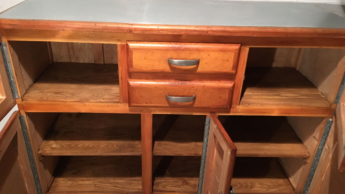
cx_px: 174
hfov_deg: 61.0
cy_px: 118
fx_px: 293
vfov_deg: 36.5
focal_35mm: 32
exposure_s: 1/8
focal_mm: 4.15
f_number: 2.2
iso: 160
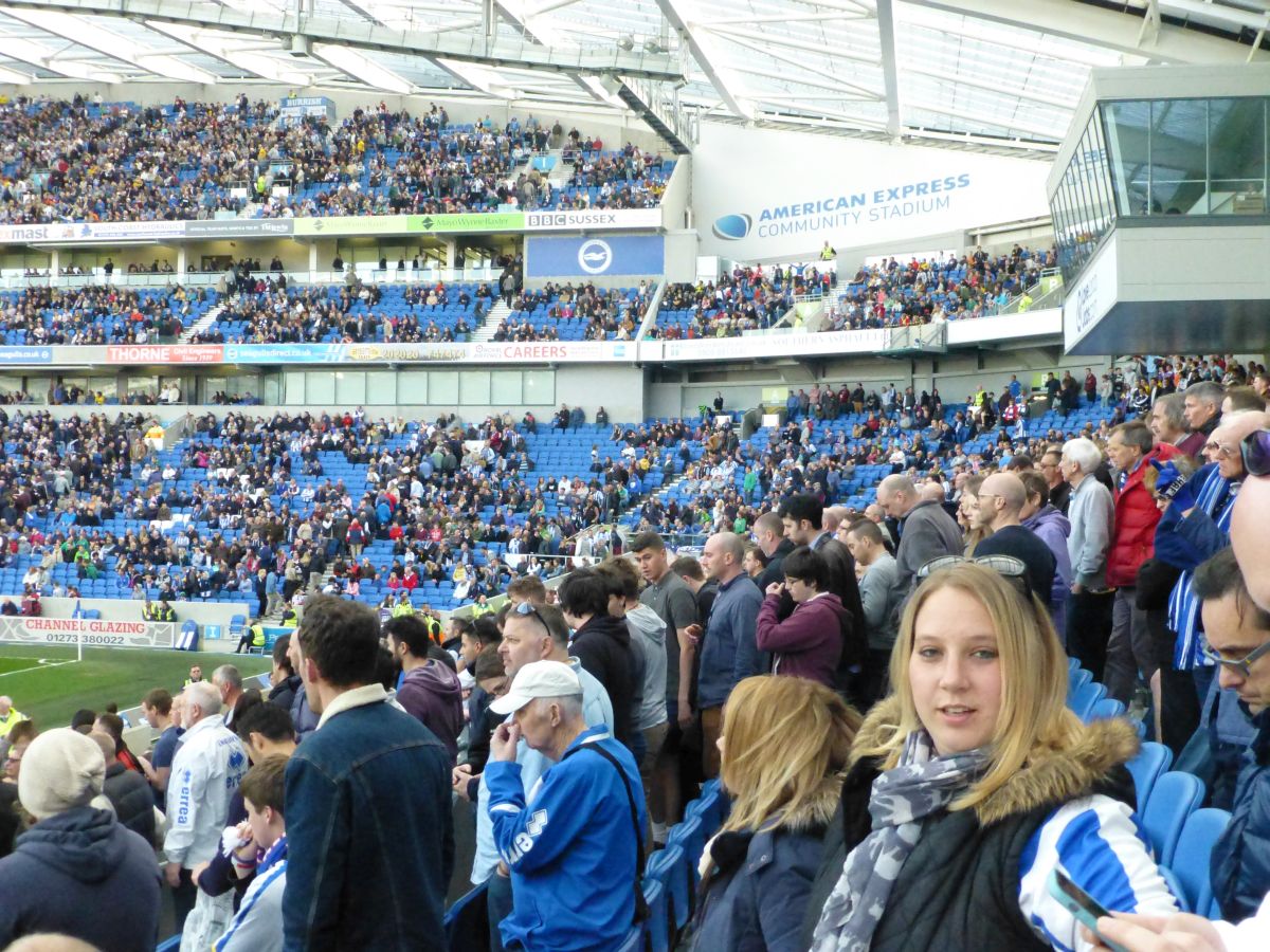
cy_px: 476
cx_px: 635
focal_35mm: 39
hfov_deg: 47.9
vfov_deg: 36.8
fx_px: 1431
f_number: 3.9
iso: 1600
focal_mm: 6.9
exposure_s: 1/800
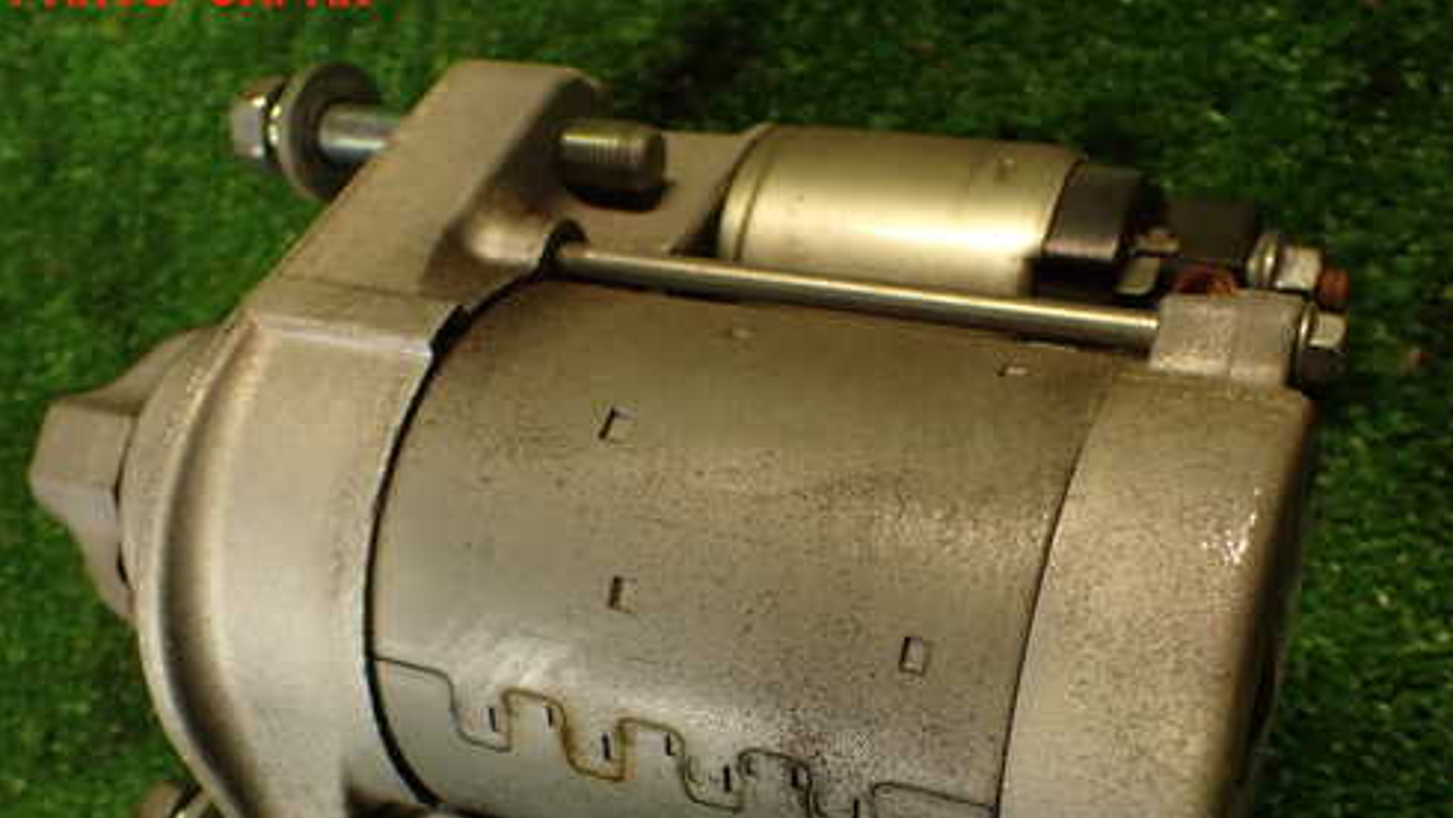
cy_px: 616
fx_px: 1542
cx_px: 721
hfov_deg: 50.5
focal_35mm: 40
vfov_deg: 29.3
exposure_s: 1/50
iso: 200
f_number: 2.3
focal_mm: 5.4
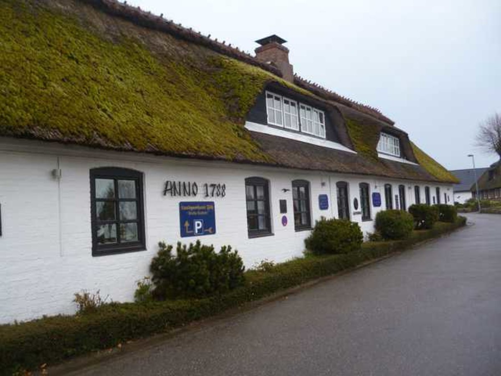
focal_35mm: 28
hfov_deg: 63.4
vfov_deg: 49.7
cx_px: 250
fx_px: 405
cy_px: 188
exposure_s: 1/320
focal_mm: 5
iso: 100
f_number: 3.1
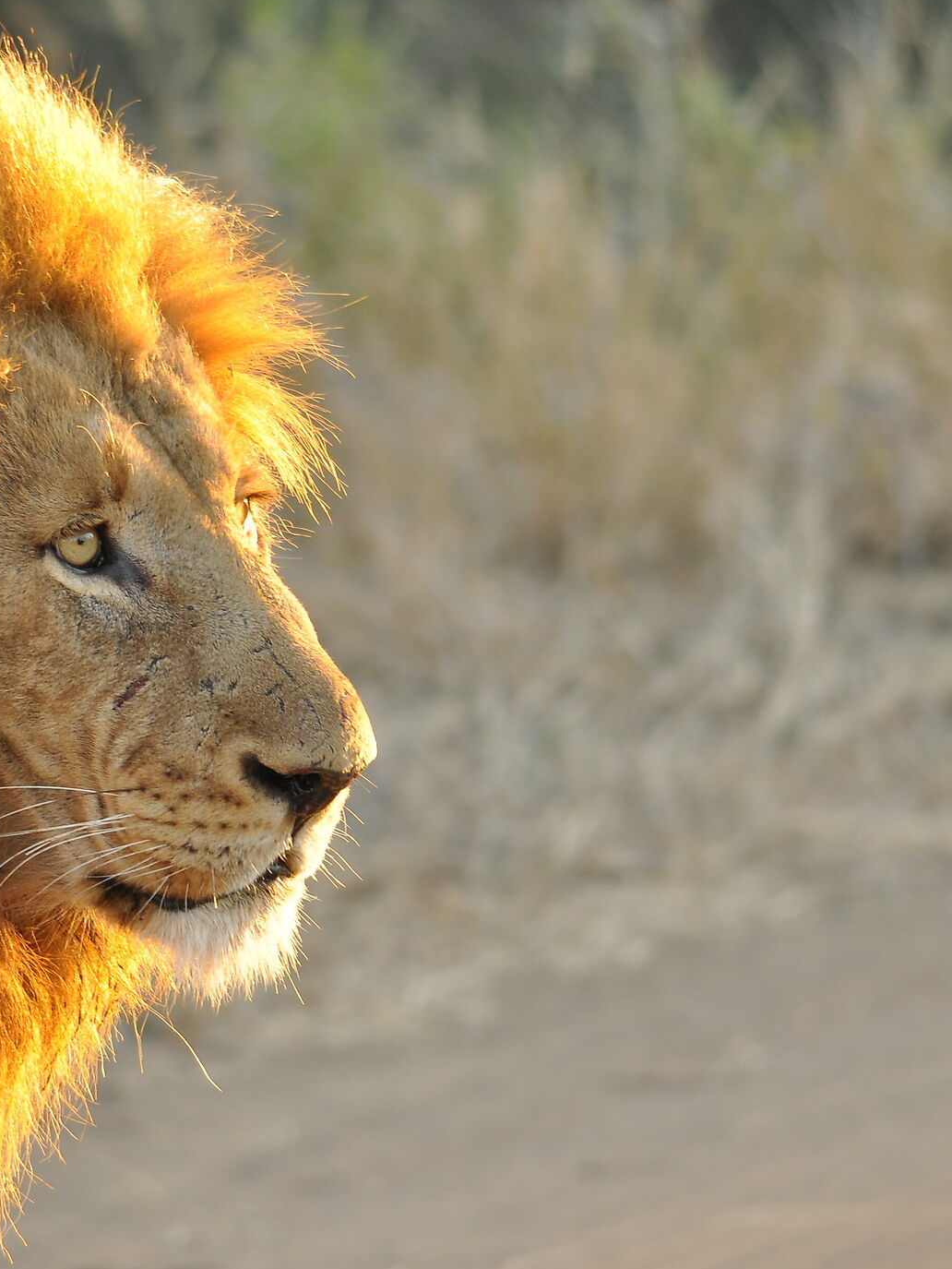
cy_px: 564
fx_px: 20269
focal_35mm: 553
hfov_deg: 2.7
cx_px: 81
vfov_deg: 3.6
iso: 200
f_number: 5.6
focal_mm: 220
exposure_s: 1/80
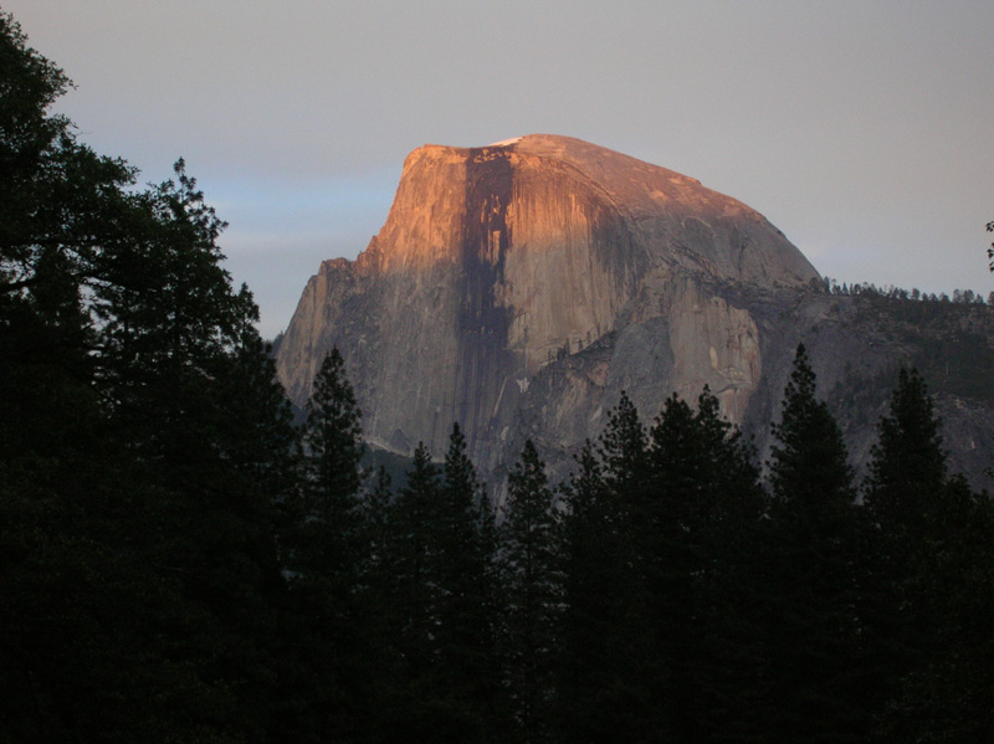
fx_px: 2870
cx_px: 497
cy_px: 372
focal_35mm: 100
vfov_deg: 14.8
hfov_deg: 19.7
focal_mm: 16.7
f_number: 4.8
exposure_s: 1/60.1
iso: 112
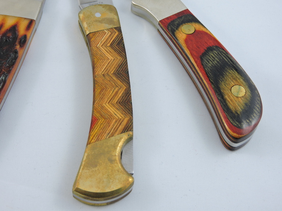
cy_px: 106
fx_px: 530
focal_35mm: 65
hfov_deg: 29.8
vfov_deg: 22.6
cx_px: 141
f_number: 4.2
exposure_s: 1/30
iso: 100
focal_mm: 11.6
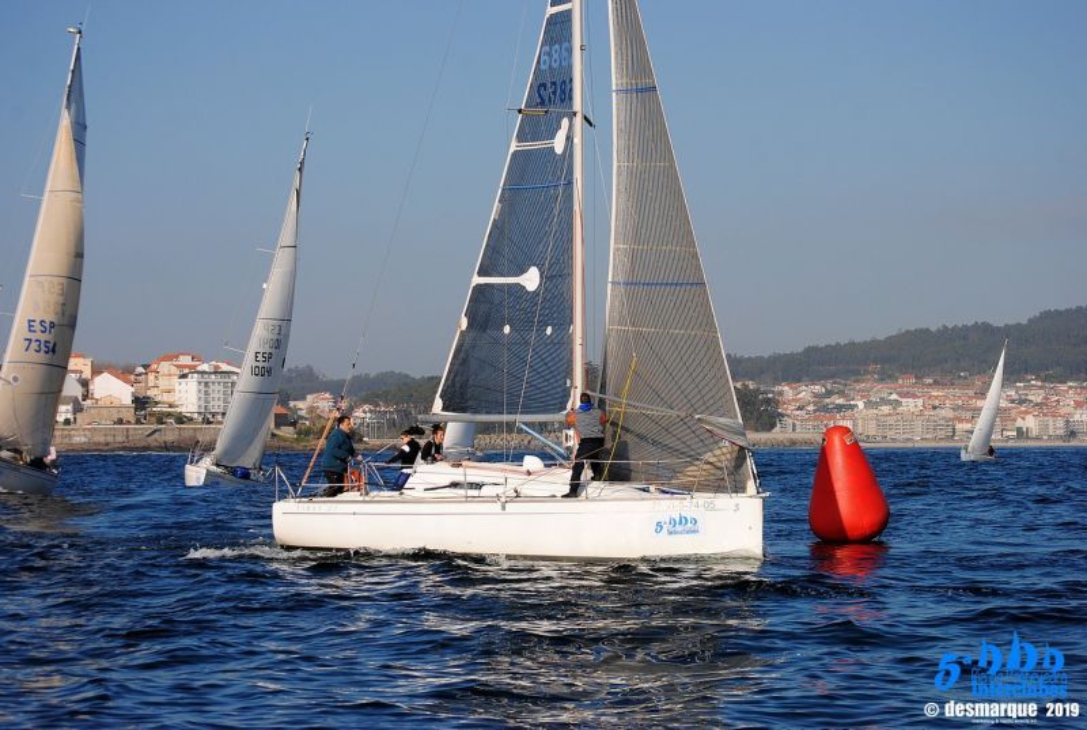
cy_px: 365
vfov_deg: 14.1
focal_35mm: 98
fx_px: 2950
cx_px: 544
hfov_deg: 20.9
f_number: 6.3
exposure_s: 1/640
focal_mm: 65
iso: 100
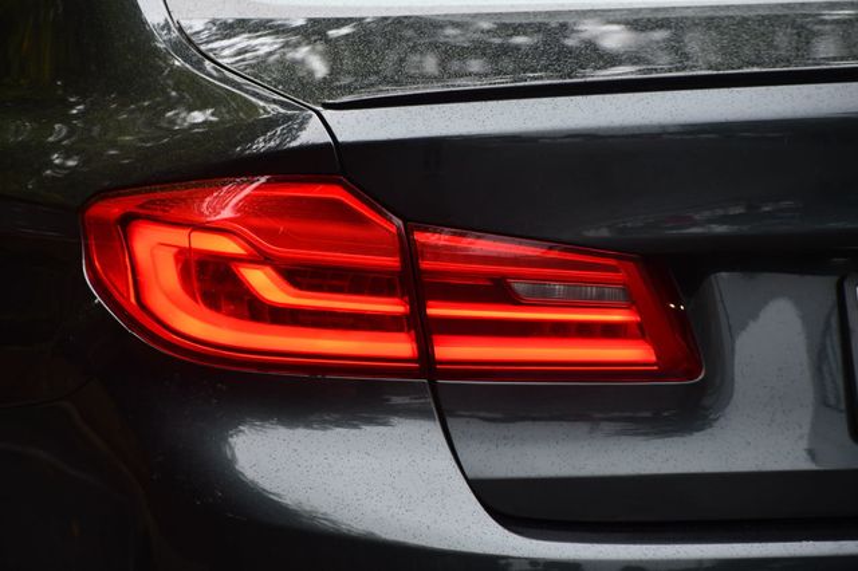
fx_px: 4645
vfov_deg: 7.0
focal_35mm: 195
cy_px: 286
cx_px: 429
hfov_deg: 10.6
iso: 400
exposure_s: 1/250
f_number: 5
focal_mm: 130
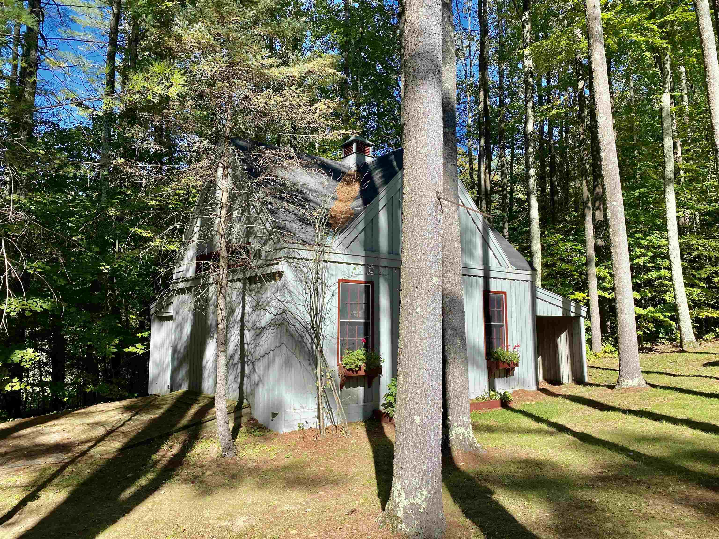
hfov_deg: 67.3
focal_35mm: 26
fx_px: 540
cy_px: 270
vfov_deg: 53.1
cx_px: 360
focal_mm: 4.25
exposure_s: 1/1170
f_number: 1.8
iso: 32
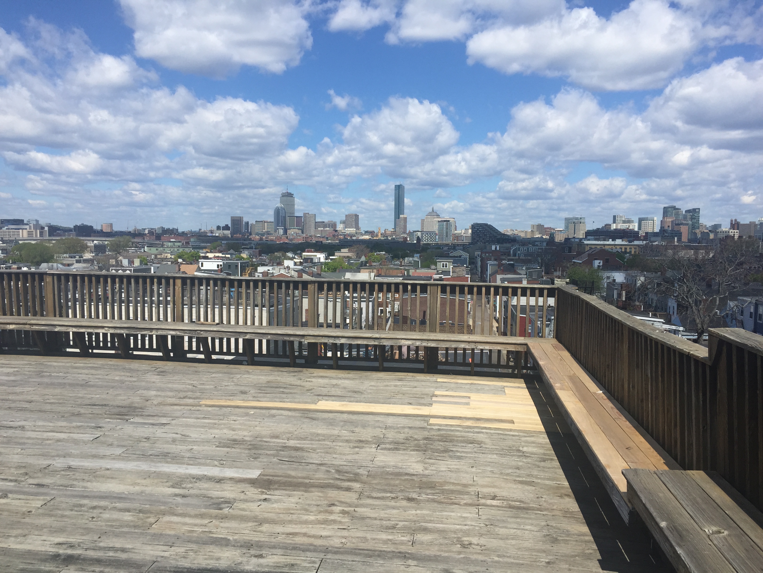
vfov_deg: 48.2
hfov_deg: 61.7
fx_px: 639
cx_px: 382
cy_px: 286
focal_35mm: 29
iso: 32
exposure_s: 1/3049
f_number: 2.2
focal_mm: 4.15
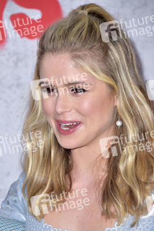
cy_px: 116
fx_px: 1603
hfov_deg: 5.5
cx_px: 77
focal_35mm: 250
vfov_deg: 8.2
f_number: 7.1
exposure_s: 1/250
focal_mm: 250
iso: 400
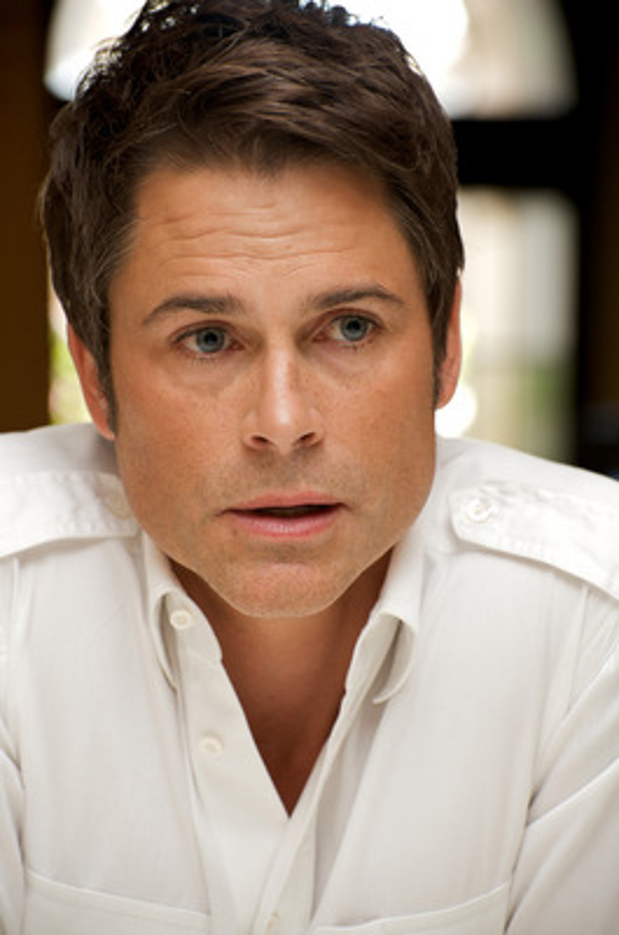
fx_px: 3238
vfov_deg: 16.4
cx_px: 310
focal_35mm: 125
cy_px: 468
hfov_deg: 10.9
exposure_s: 1/50
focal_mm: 125
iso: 400
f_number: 7.1
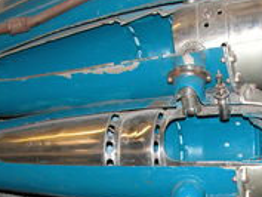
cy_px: 178
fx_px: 598
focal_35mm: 79
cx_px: 194
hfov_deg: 24.4
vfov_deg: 18.4
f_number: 2.8
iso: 100
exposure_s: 1/60
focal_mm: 8.9
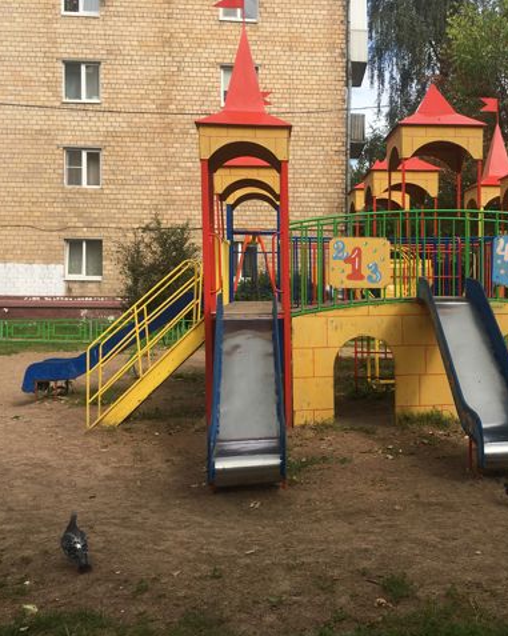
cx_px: 376
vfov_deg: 48.0
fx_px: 715
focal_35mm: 38
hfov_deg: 38.2
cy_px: 319
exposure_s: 1/693
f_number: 2.2
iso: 25
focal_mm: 4.15
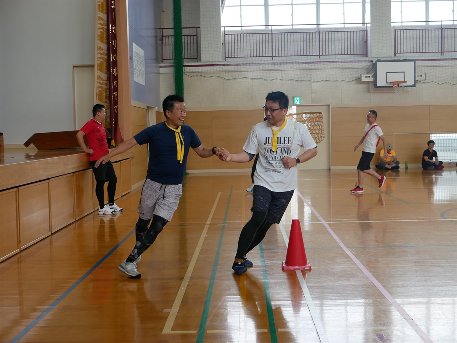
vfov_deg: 29.1
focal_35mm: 50
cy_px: 172
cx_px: 228
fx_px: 660
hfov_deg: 38.2
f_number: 3.5
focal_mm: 25
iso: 800
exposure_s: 1/500
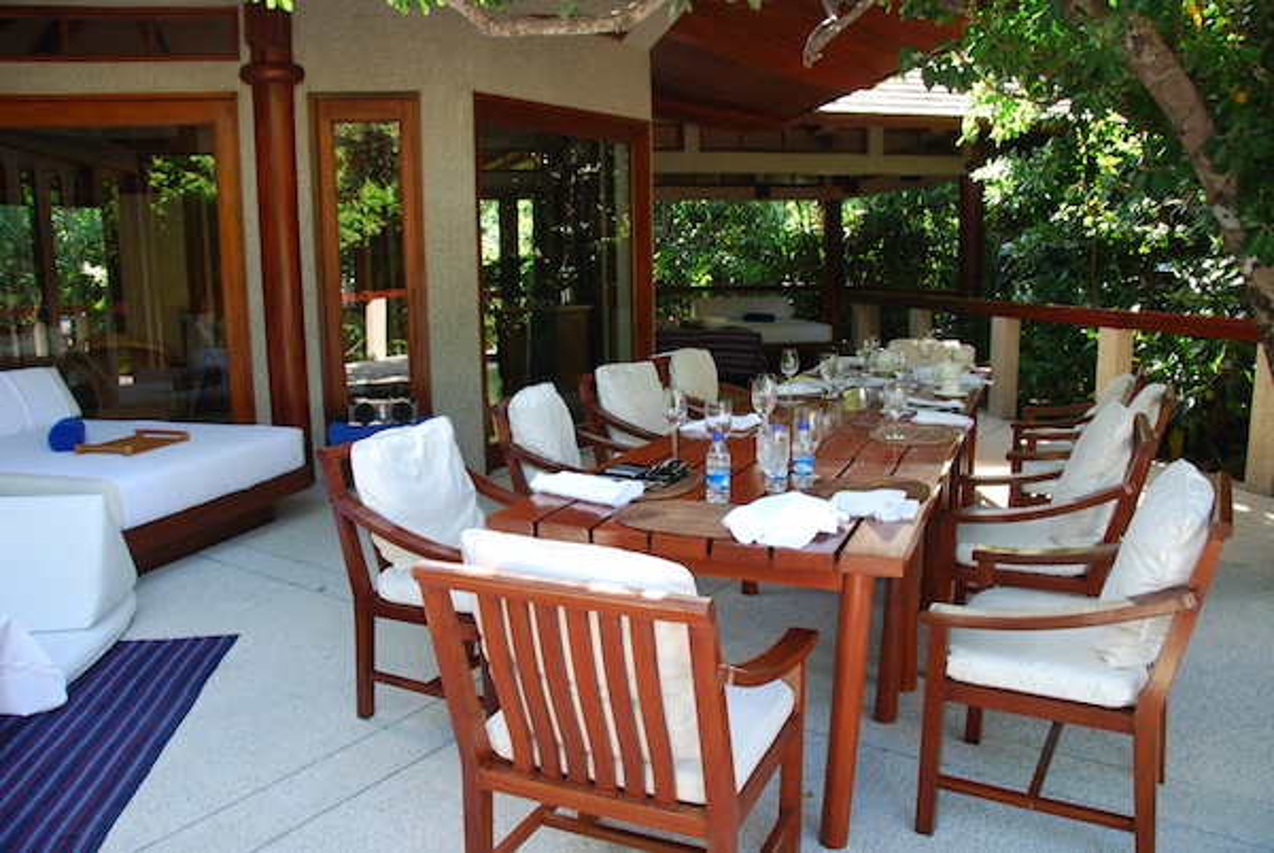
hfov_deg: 67.3
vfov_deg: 48.1
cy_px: 426
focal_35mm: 27
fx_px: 957
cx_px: 637
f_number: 4
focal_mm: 18
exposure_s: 1/60
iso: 200
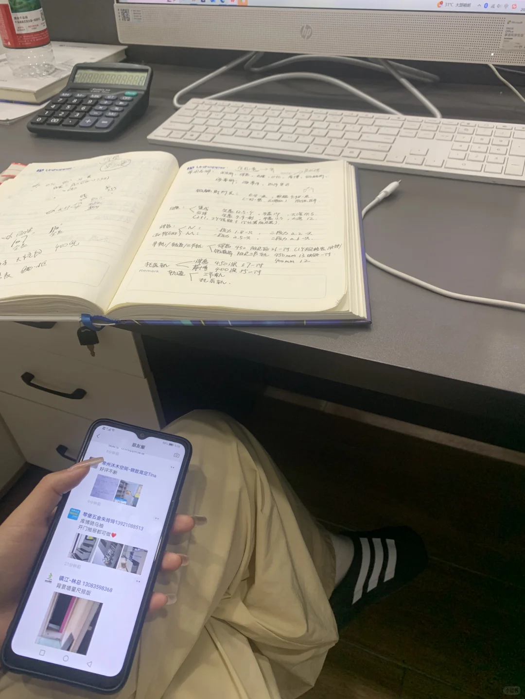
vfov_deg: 67.3
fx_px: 526
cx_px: 262
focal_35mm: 26
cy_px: 350
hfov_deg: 53.1
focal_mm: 4.25
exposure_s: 1/100
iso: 80
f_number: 1.8
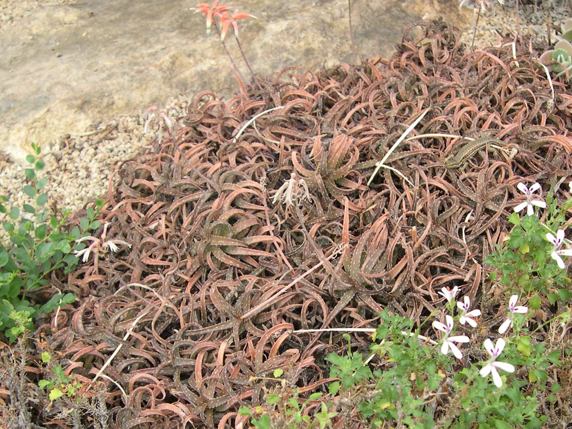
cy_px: 214
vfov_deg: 37.7
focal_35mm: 38
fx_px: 628
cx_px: 286
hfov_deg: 49.0
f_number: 2.8
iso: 100
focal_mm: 8
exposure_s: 1/131
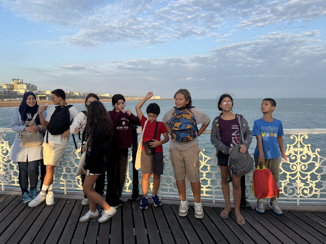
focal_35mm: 25
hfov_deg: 69.4
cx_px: 159
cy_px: 118
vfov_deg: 54.9
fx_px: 235
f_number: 1.78
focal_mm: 6.76
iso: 80
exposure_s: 1/1172
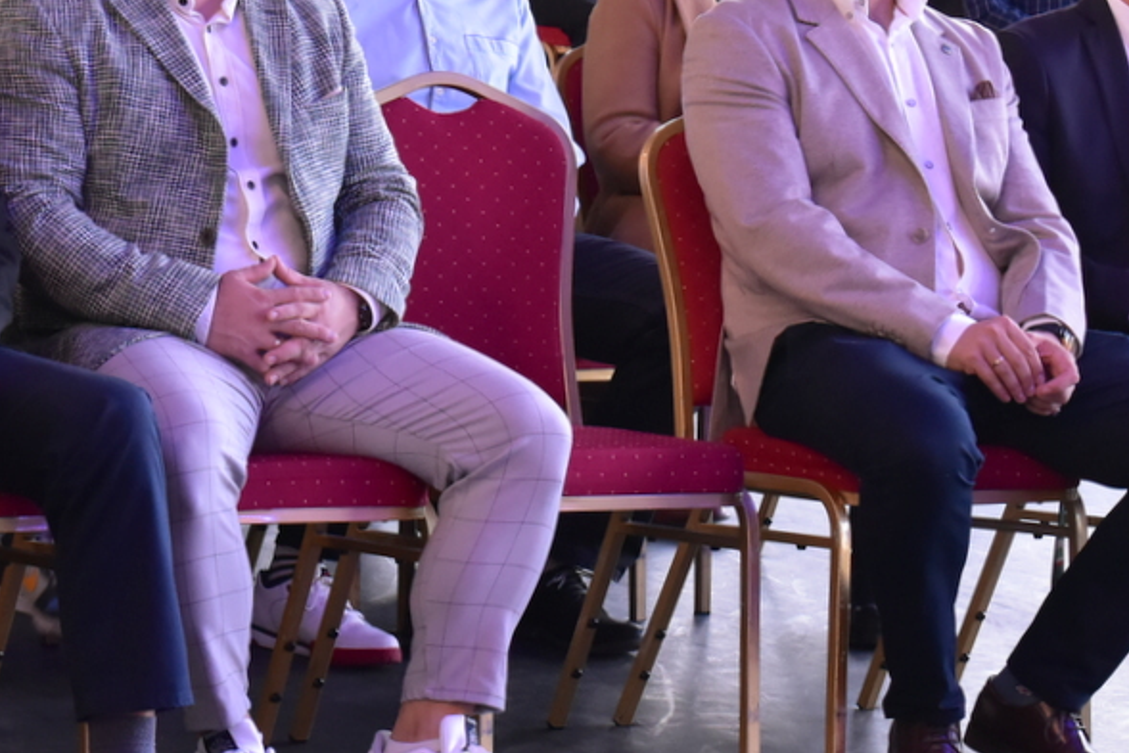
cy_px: 251
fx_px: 5270
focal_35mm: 168
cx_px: 537
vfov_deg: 8.2
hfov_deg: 12.2
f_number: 6.3
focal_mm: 55
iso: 1600
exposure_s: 1/15
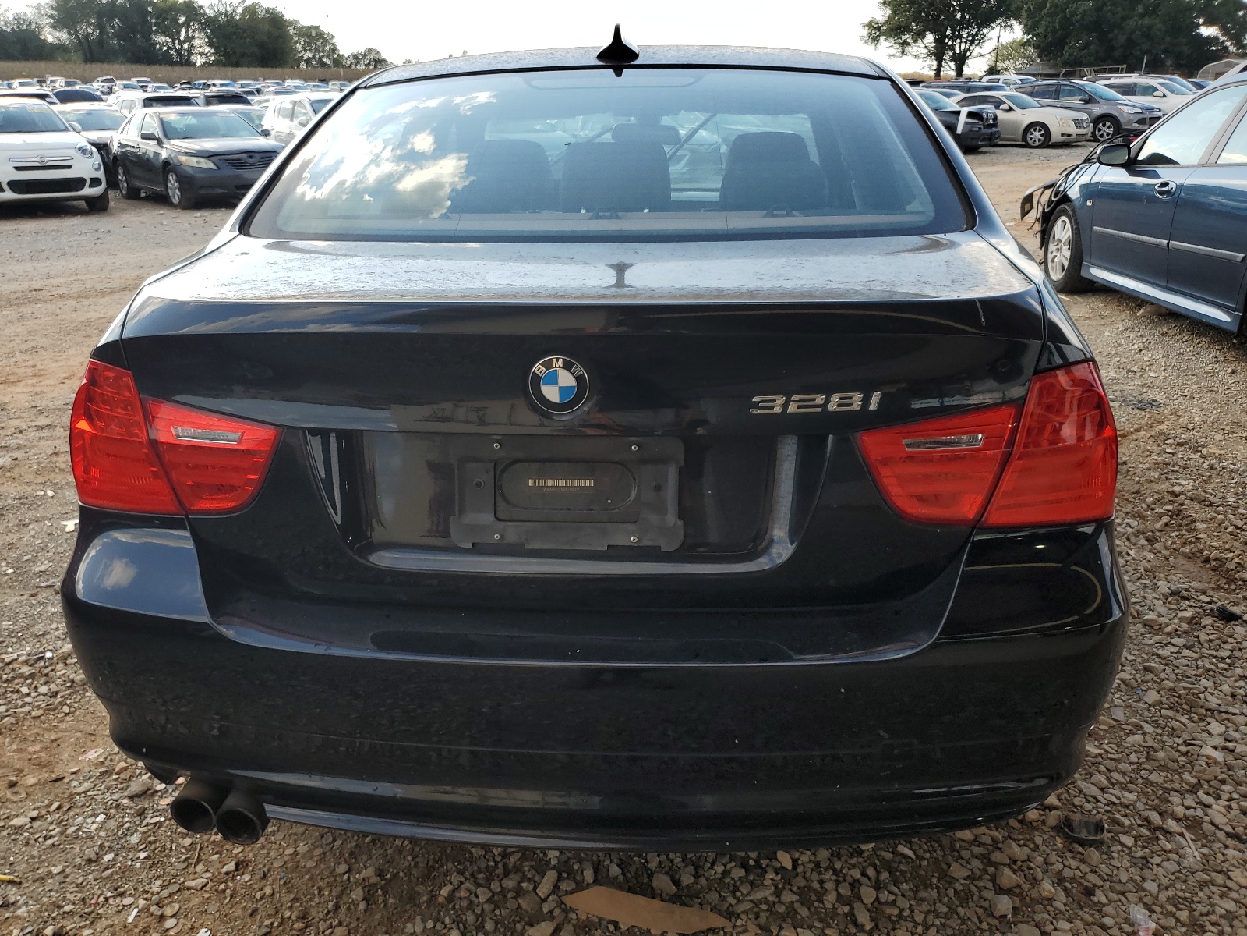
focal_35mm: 26
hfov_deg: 67.3
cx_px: 624
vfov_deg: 53.1
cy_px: 468
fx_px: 937
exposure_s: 1/1111
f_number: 1.5
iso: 50
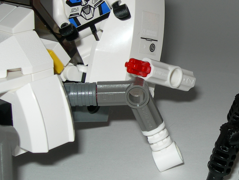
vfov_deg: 16.6
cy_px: 61
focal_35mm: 89
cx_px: 220
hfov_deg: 21.5
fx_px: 614
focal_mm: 7.8
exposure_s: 1/60.1
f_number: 4.8
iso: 50
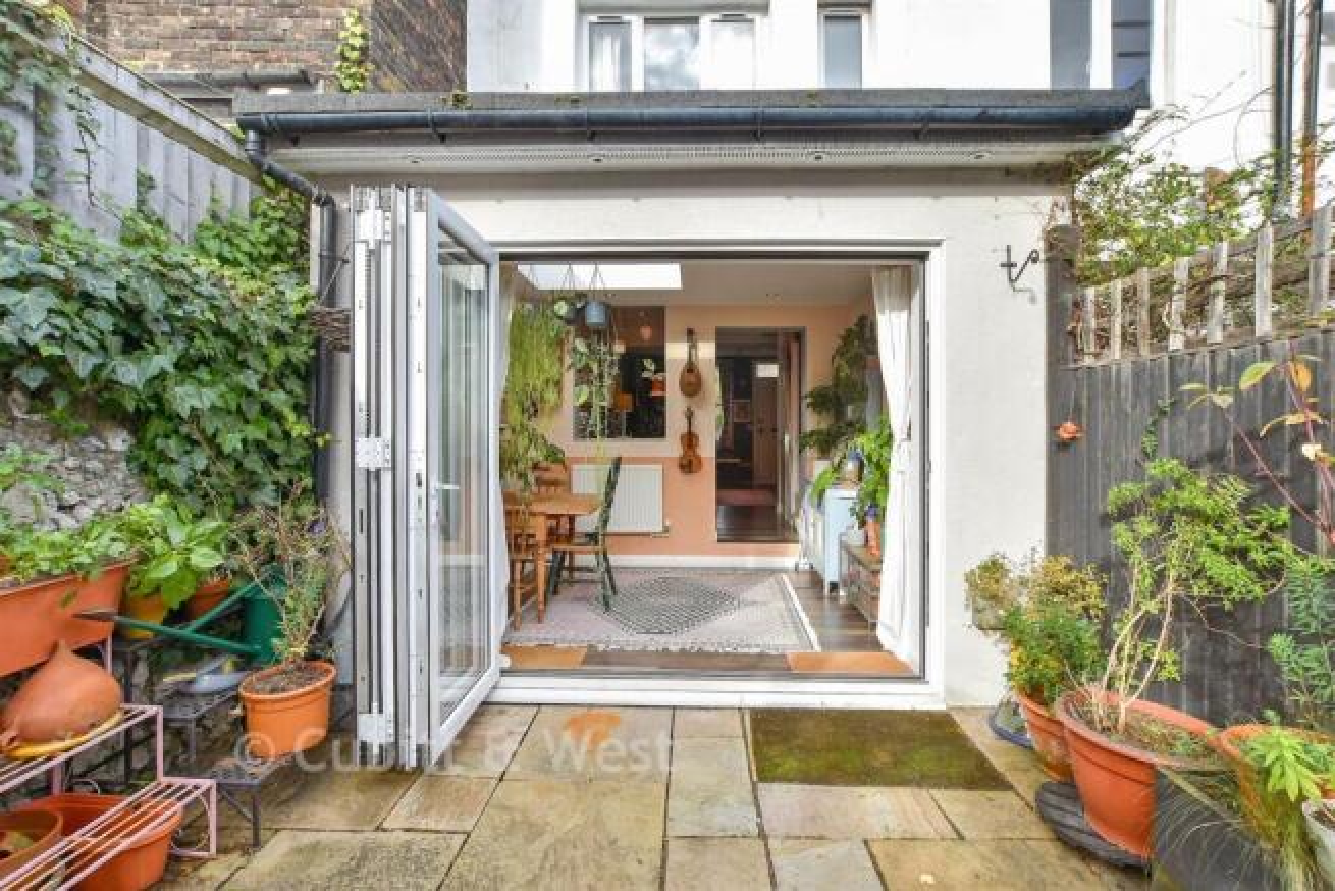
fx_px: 556
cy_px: 446
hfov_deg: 100.4
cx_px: 668
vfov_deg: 77.4
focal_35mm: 15
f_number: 8
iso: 160
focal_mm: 10
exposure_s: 1/100
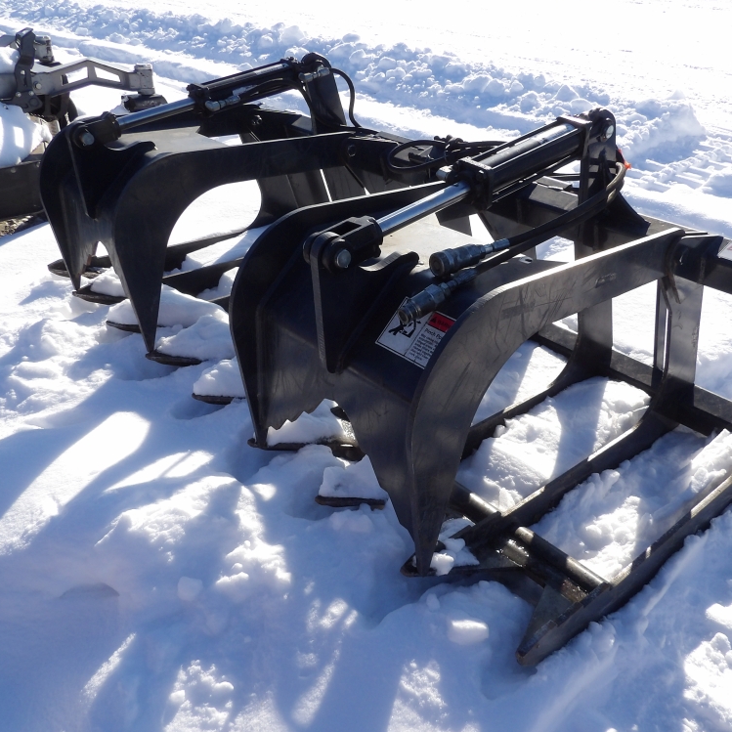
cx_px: 394
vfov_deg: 55.6
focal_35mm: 29
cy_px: 368
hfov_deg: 55.6
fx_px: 694
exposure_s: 1/611
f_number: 4.6
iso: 100
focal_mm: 4.3
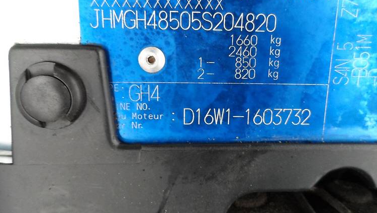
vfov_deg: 41.4
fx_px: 280
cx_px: 201
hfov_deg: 67.8
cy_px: 90
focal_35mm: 28
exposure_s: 1/30
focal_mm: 4
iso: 240
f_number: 3.2
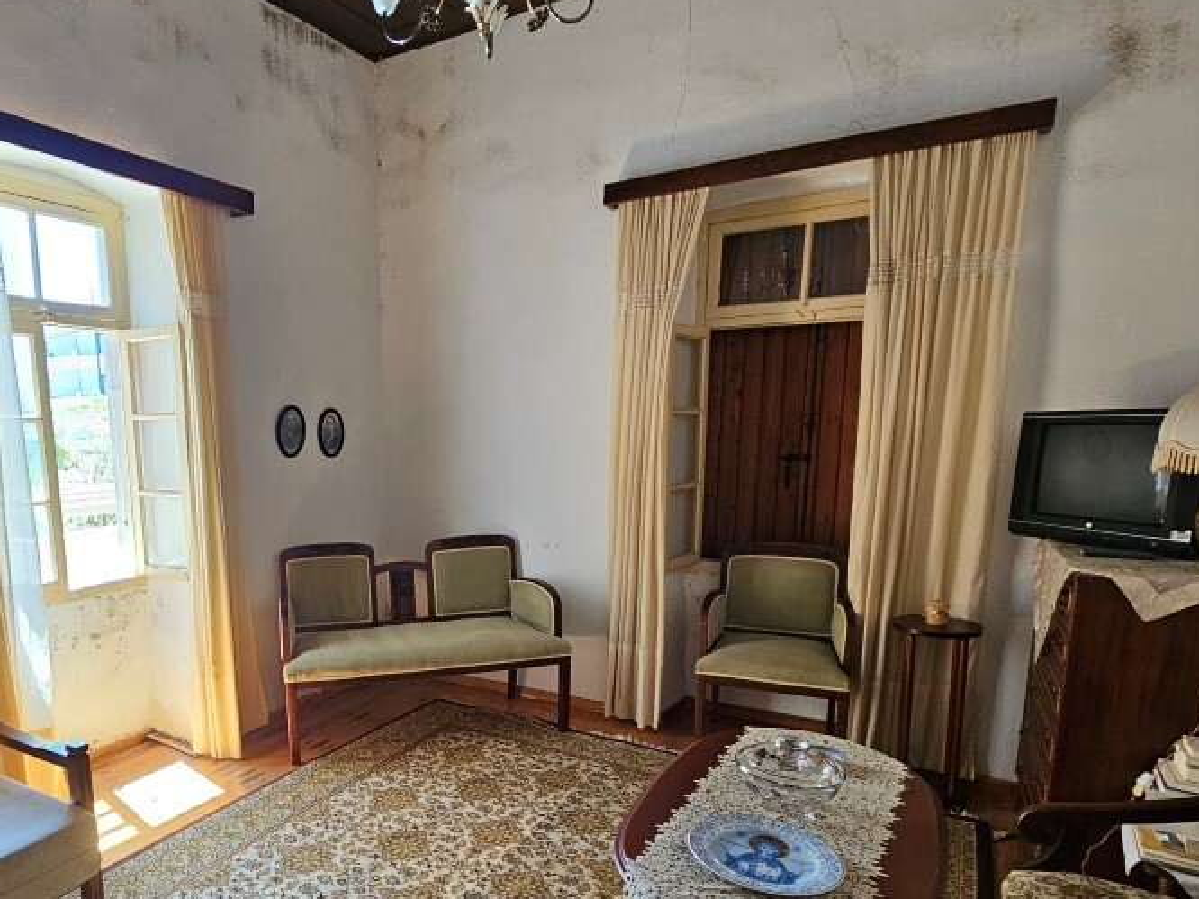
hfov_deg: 79.2
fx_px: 692
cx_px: 403
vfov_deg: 65.1
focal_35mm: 20
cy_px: 555
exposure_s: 1/50
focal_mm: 2.2
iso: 160
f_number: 2.2
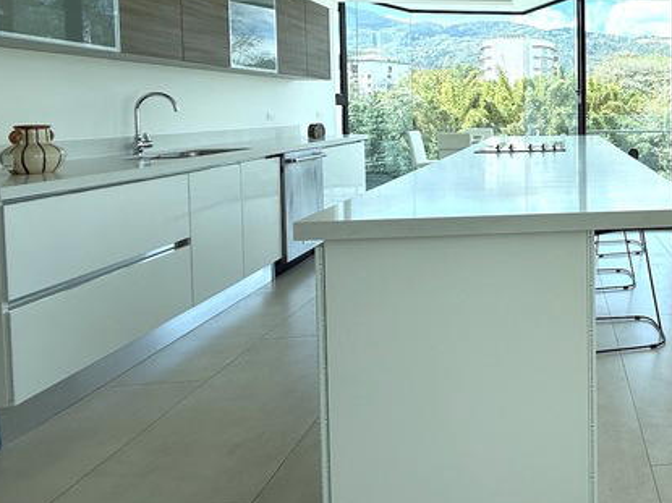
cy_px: 128
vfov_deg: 49.4
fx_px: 524
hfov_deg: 55.1
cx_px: 625
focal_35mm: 27
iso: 64
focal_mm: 2.22
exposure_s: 1/338
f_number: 2.2
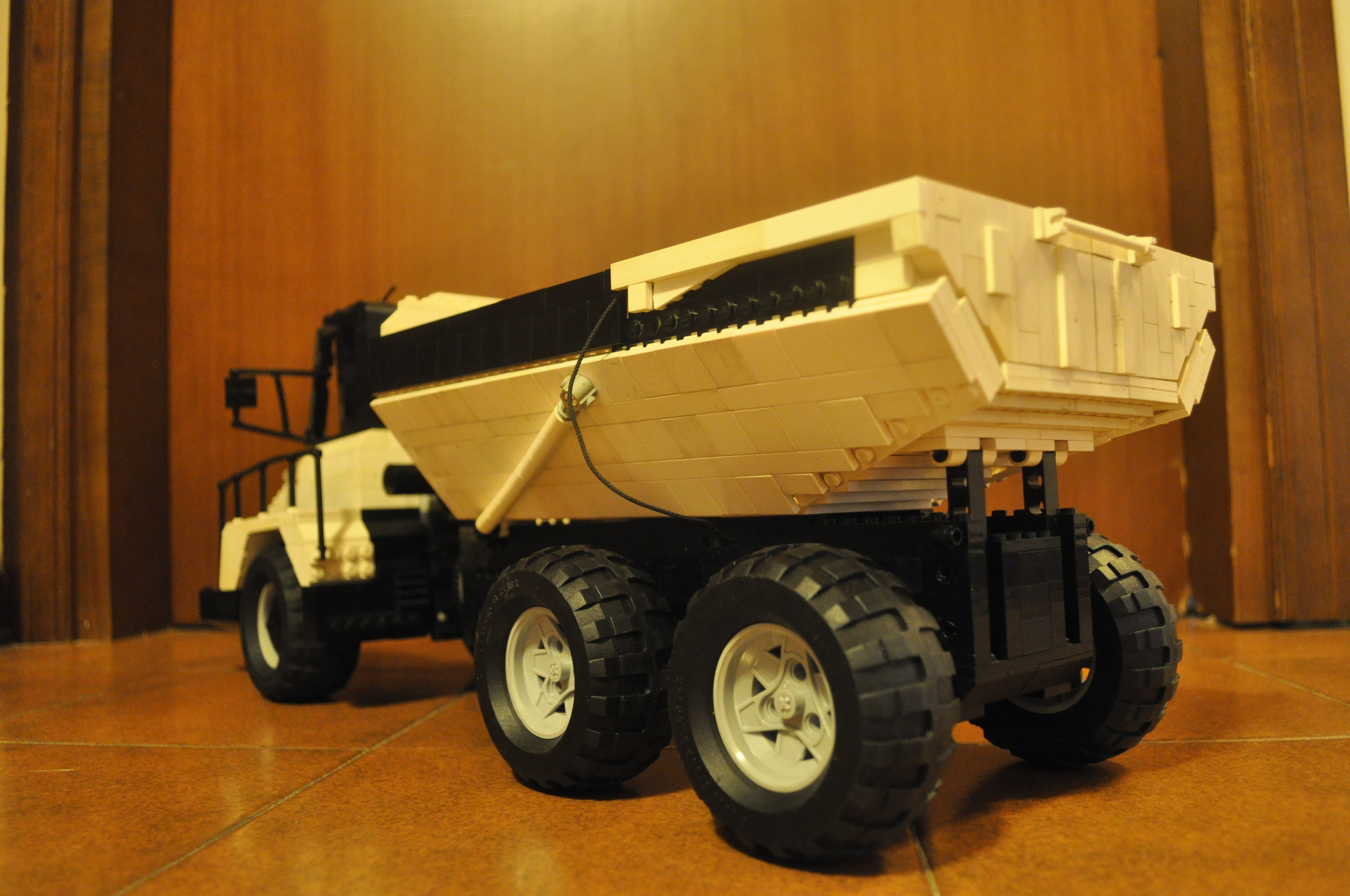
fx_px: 1124
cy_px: 448
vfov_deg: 43.5
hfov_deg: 62.0
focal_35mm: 30
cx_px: 675
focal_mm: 20
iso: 1600
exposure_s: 1/4
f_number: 3.8
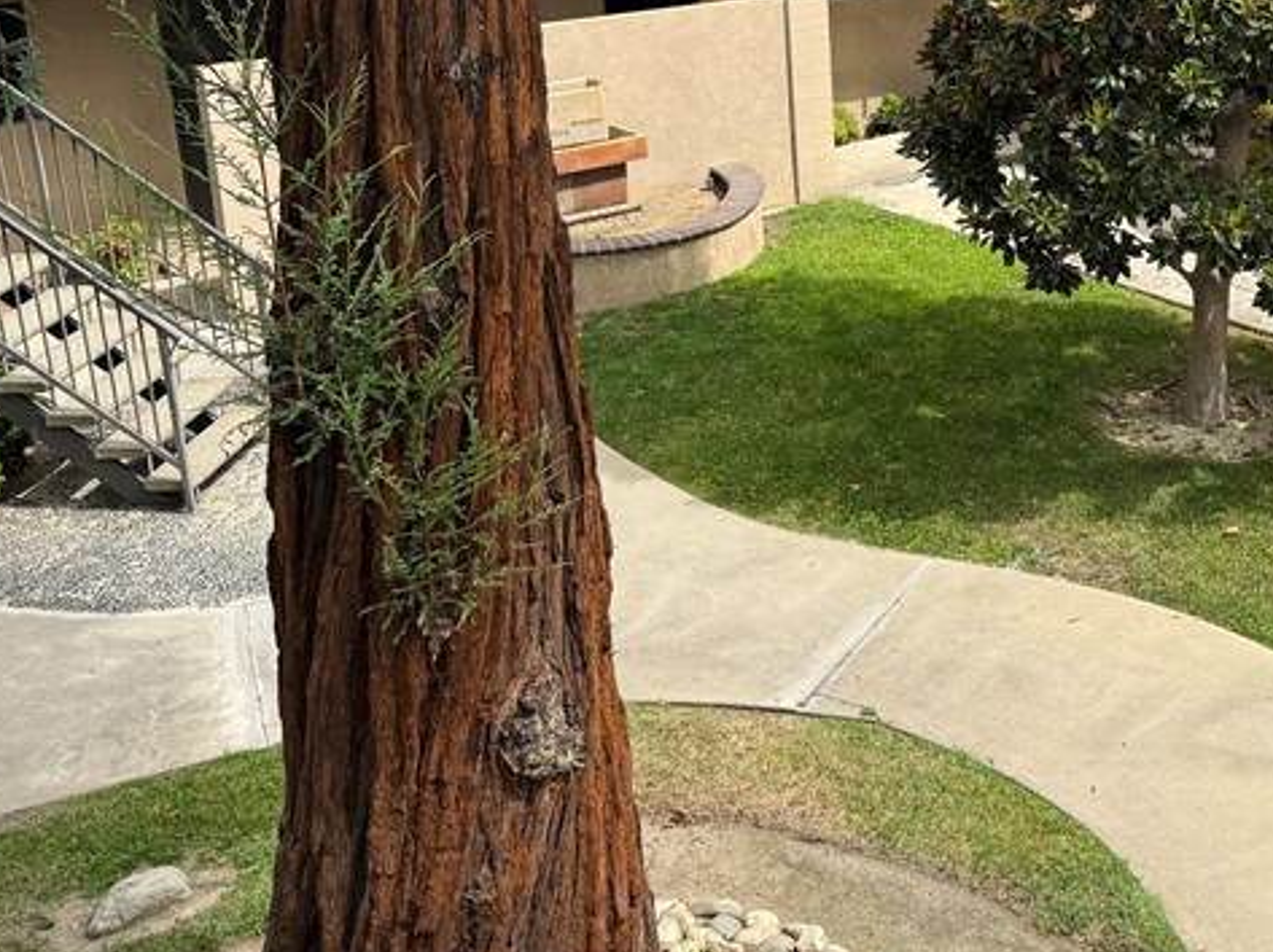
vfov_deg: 27.6
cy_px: 247
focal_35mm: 52
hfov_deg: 34.9
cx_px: 1122
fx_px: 1911
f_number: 1.78
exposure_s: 1/2604
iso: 80
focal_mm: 6.76
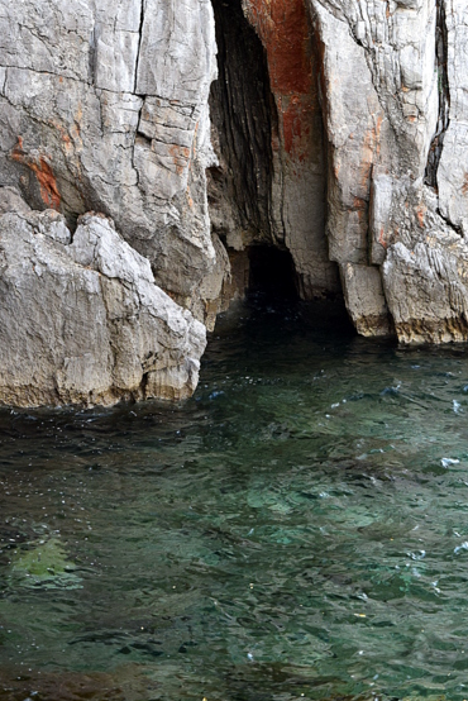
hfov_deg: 9.6
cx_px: 283
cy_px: 206
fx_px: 2785
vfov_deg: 14.3
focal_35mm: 143
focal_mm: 66
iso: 500
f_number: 7.1
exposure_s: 1/30
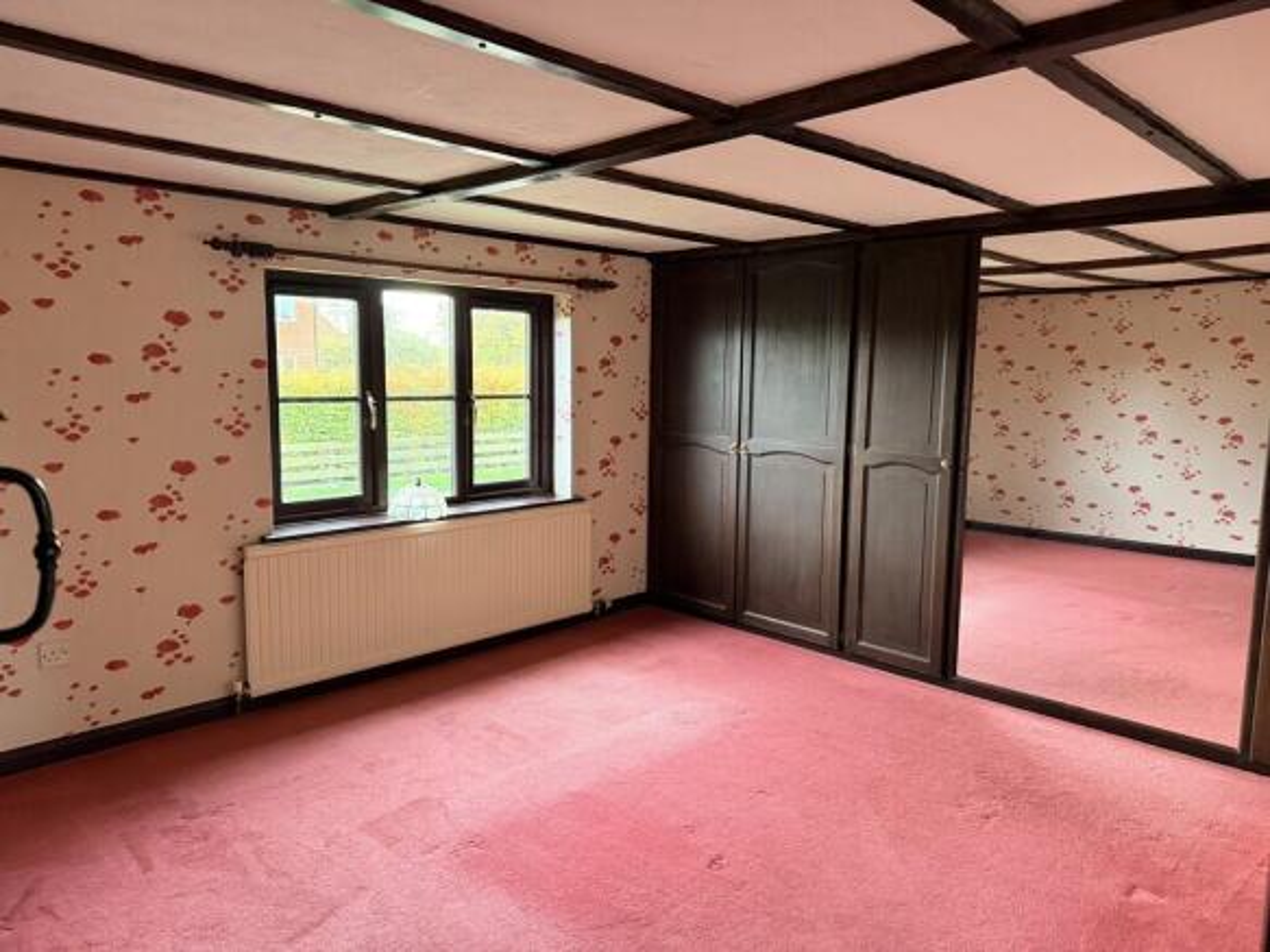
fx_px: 880
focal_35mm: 24
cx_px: 635
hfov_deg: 71.6
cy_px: 476
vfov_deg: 56.8
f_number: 1.78
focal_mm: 6.76
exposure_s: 1/50
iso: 500
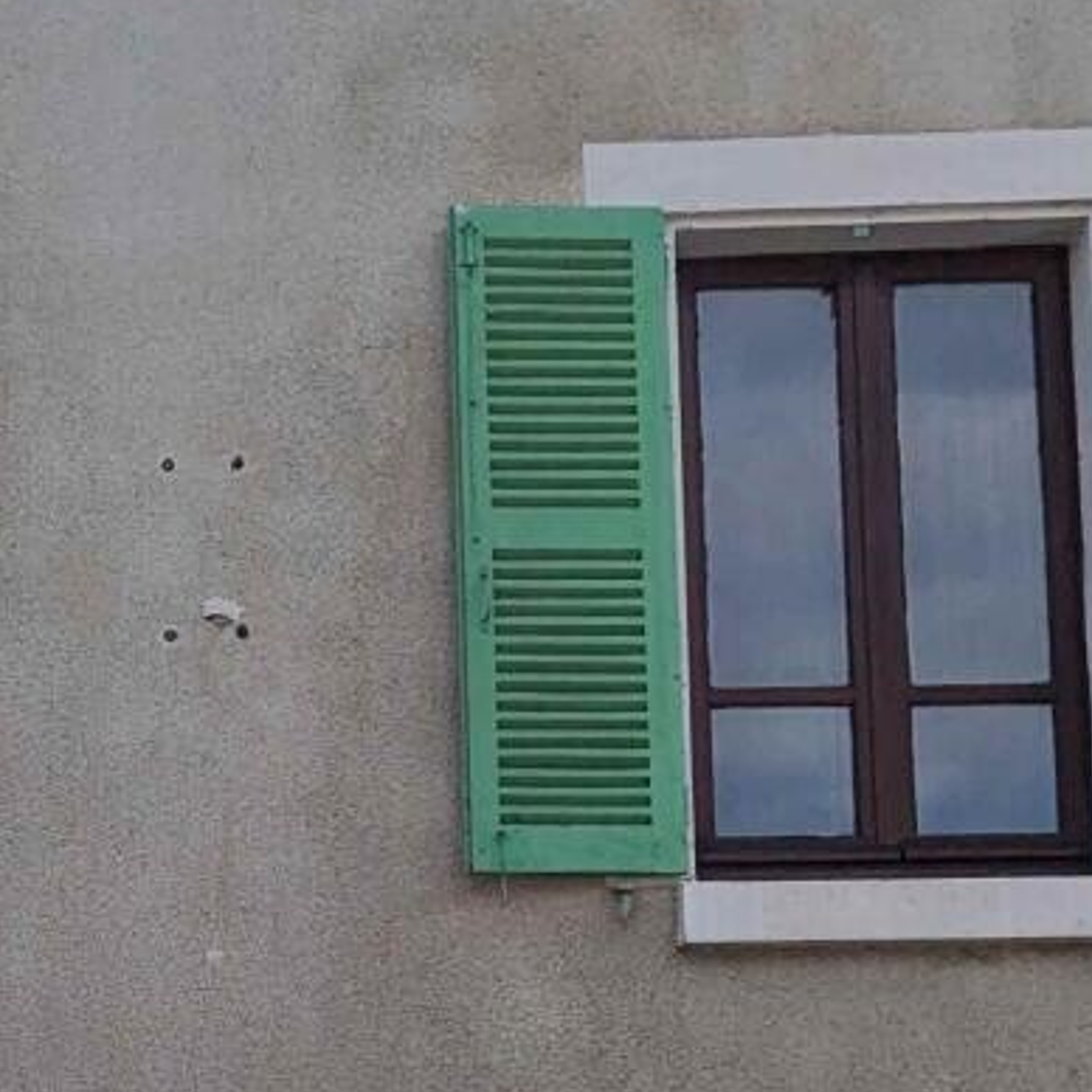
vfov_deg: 16.3
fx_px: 3747
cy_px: 1055
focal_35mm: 105
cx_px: -273
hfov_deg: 15.8
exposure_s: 1/6667
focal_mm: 6.81
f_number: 1.85
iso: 46
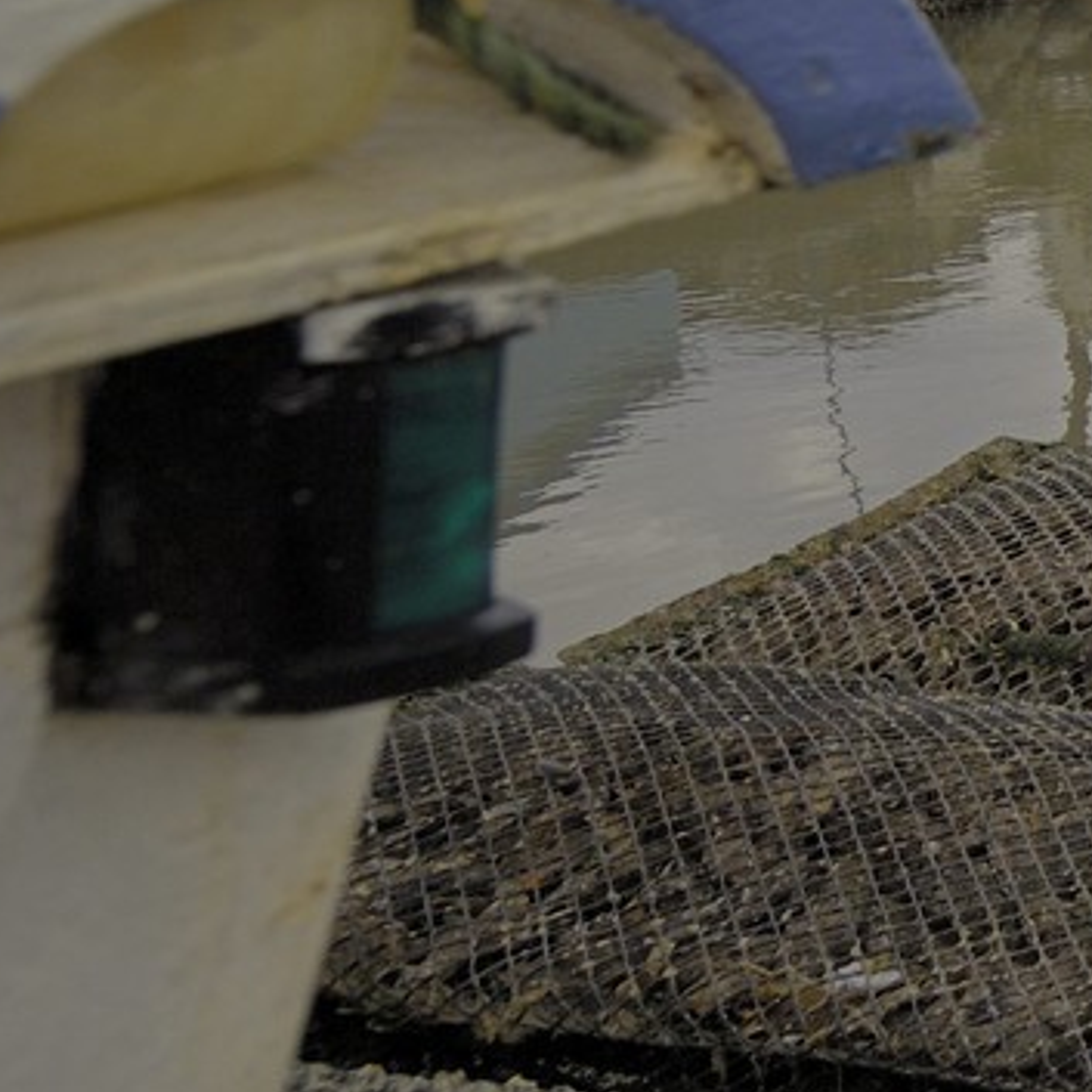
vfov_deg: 21.6
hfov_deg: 15.7
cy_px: -167
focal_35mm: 75
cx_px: 2425
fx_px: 2674
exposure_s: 1/160
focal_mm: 13
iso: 100
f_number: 6
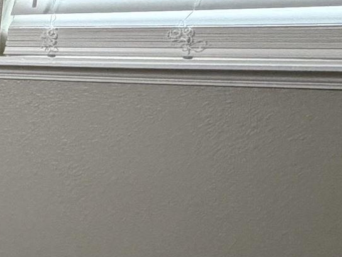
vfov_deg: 18.3
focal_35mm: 79
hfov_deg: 18.4
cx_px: -301
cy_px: 244
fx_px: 781
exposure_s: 1/120
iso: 320
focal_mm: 2.22
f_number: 2.2
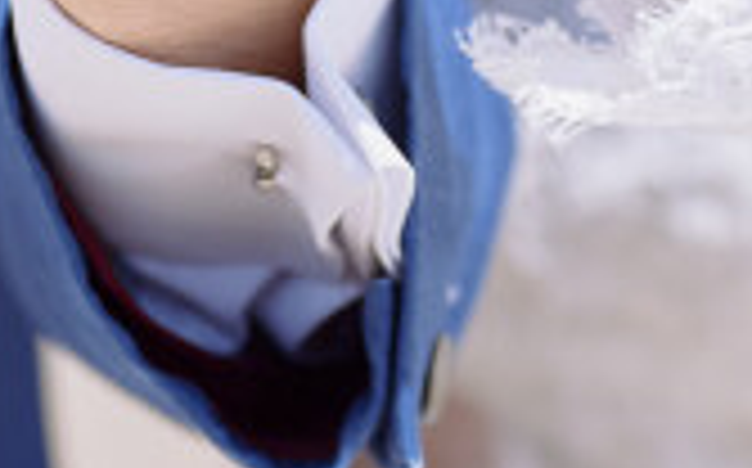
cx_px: 1085
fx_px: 4996
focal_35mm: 244
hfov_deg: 8.4
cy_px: -396
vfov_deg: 5.3
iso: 125
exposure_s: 1/2000
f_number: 2.8
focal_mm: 50
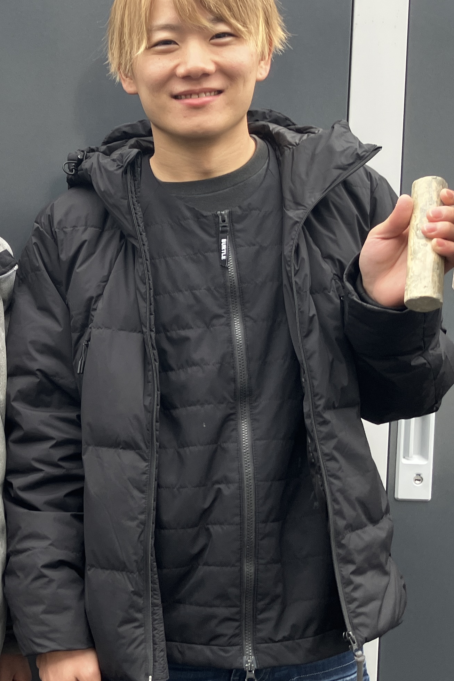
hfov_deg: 21.6
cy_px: 314
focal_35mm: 60
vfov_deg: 33.4
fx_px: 1135
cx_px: -23
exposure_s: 1/121
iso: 40
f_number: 1.8
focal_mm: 3.99
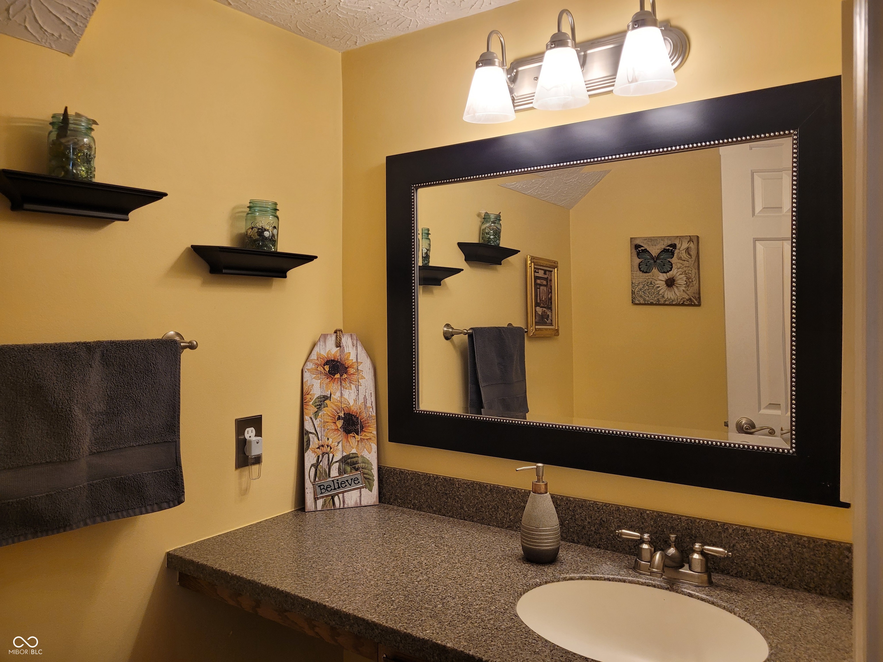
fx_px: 663
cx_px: 442
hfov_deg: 67.3
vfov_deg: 53.1
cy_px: 331
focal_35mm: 26
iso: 250
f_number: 1.8
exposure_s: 1/120
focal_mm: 5.4
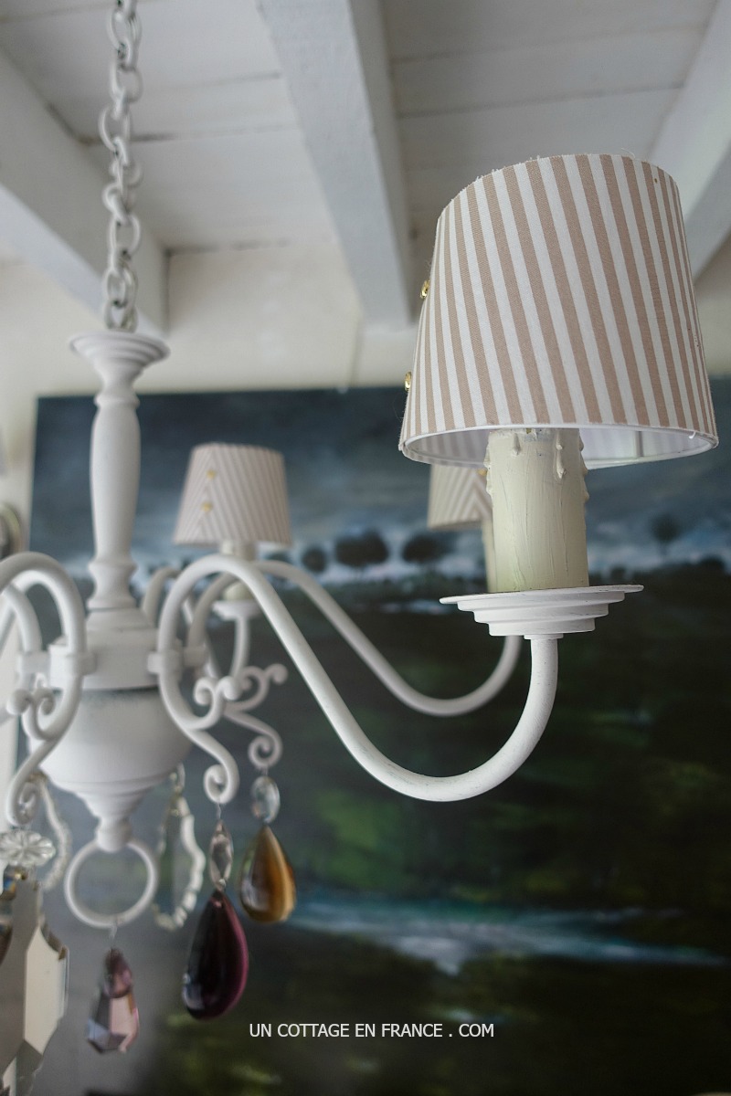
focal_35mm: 24
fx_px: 731
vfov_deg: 73.7
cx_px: 366
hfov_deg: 53.1
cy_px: 548
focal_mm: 8.8
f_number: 1.8
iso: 160
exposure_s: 1/30
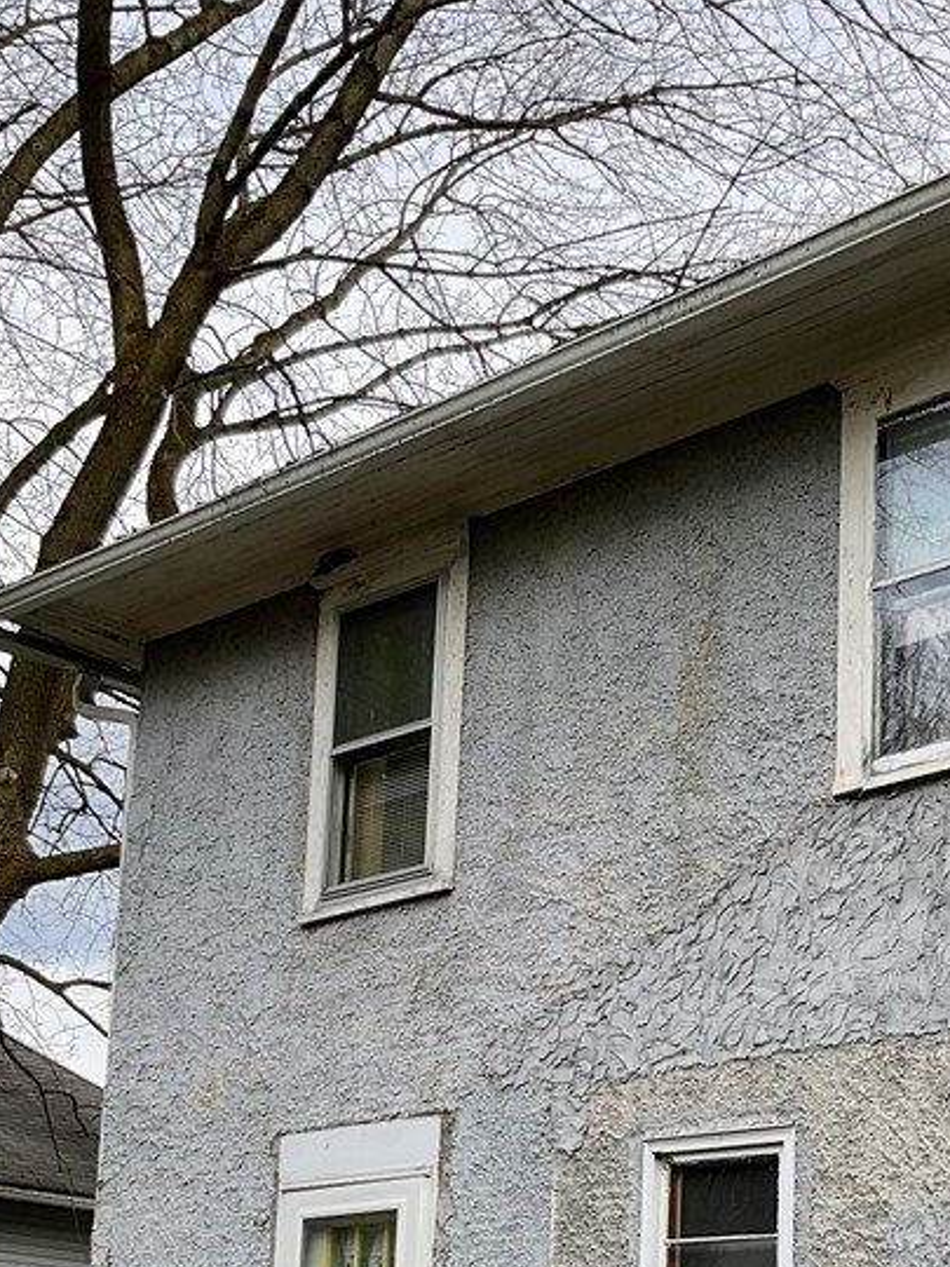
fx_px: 2013
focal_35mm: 55
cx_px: 687
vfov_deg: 33.3
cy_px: 1110
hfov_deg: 26.3
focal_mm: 3
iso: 16
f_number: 1.8
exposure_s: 1/149
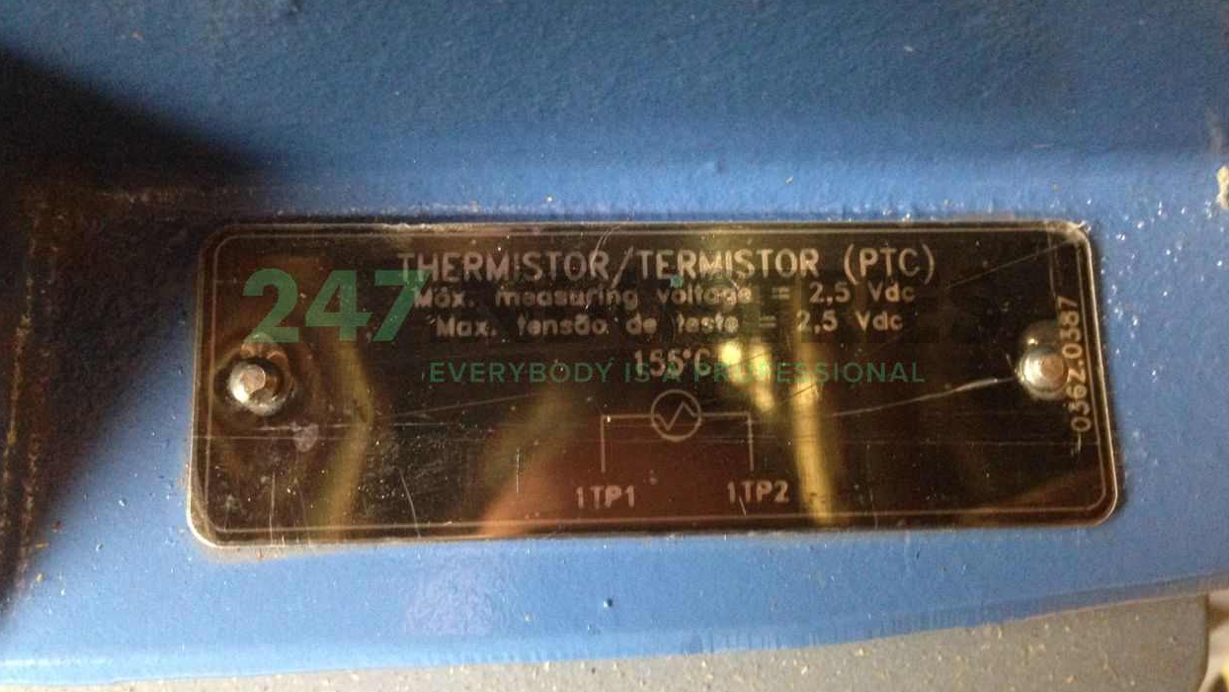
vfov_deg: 32.0
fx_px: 1206
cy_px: 327
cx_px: 619
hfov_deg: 54.0
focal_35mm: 37
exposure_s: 1/15
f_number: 2.4
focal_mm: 4.12
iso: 500
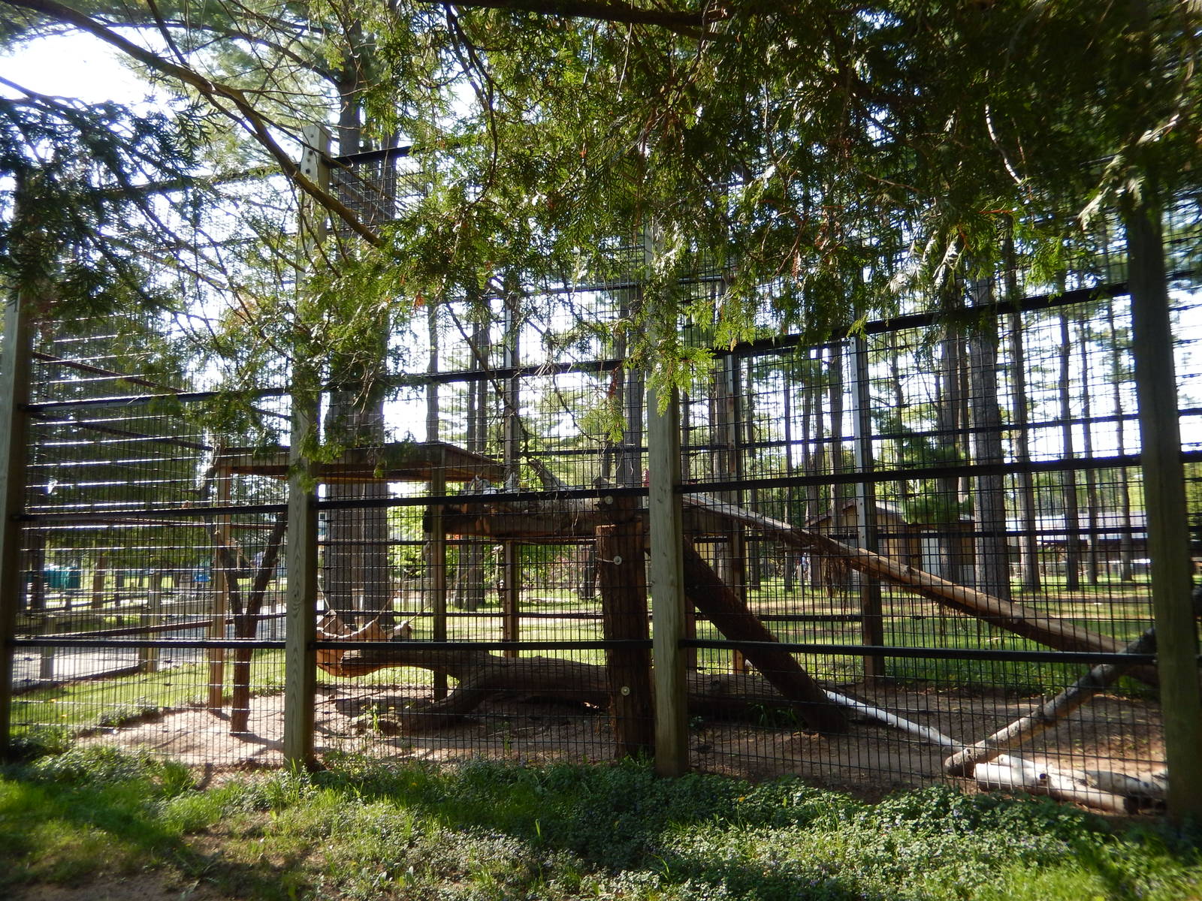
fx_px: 868
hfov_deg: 69.4
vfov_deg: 54.9
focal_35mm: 25
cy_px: 450
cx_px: 601
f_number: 3.4
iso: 125
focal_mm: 4.5
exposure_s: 1/200
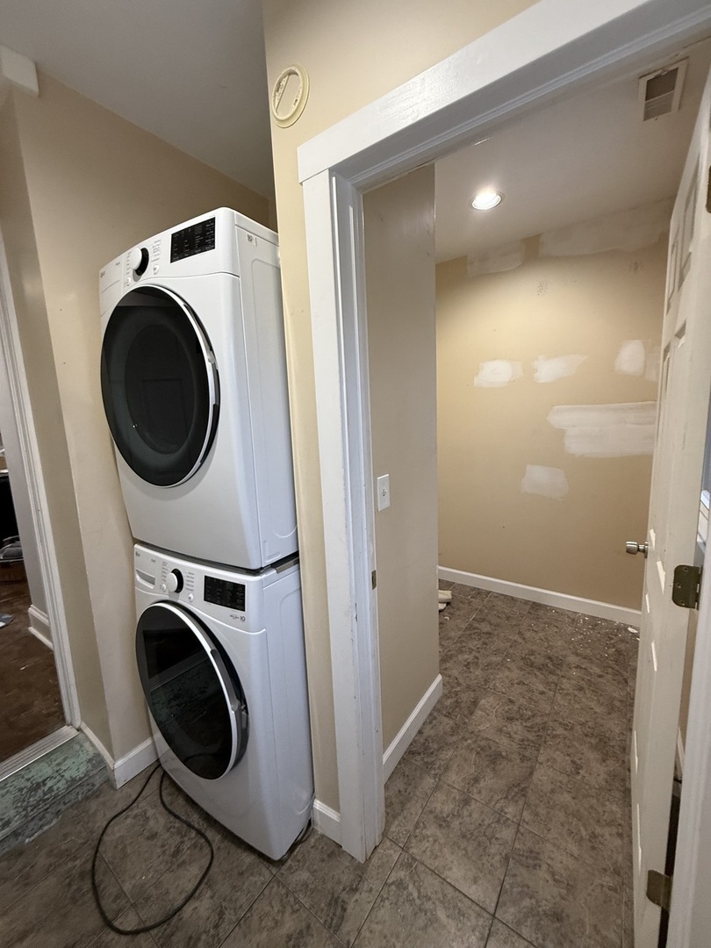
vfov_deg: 102.1
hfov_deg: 85.7
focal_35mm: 14
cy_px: 474
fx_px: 383
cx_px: 356
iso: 250
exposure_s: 1/60
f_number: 2.2
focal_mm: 2.22
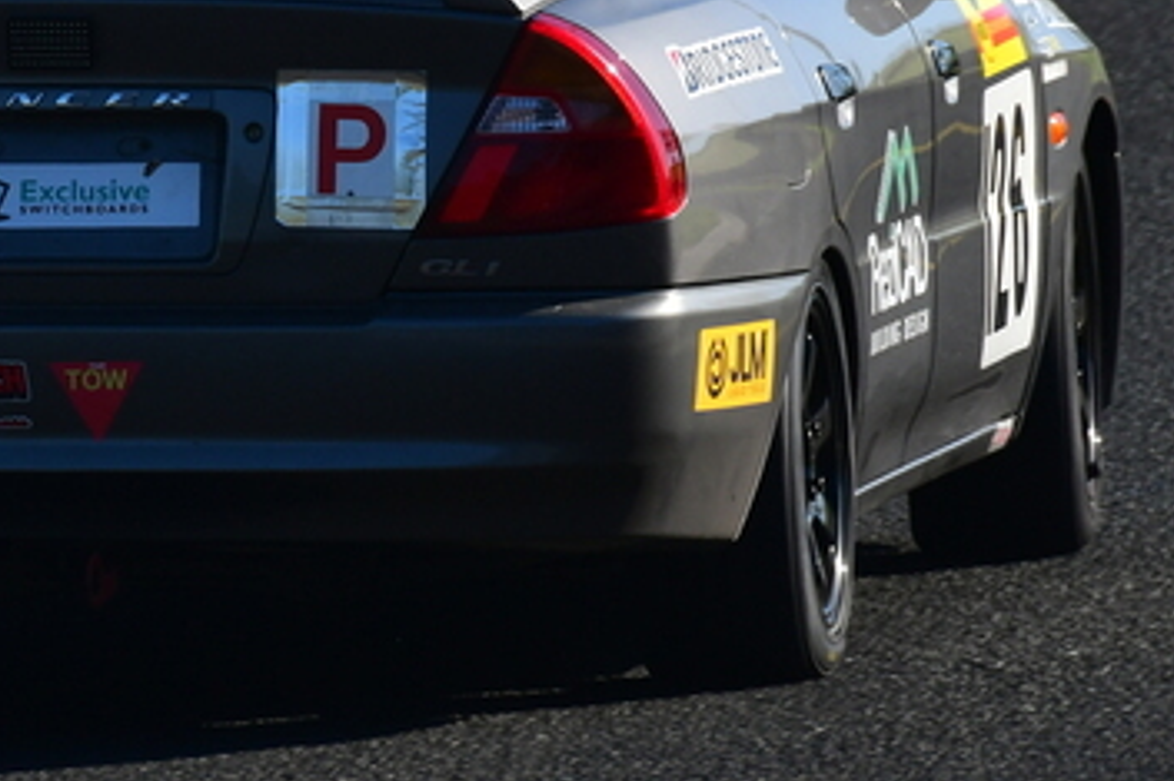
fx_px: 55410
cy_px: 55
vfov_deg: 0.8
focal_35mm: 1700
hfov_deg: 1.2
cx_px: -73
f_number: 11
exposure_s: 1/640
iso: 500
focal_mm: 500
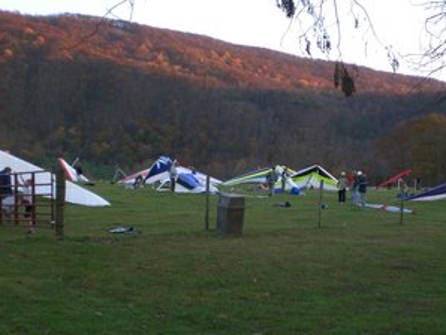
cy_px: 170
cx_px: 280
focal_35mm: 51
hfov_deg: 37.2
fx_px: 658
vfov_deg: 28.6
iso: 100
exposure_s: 1/80
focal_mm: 6.3
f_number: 3.1
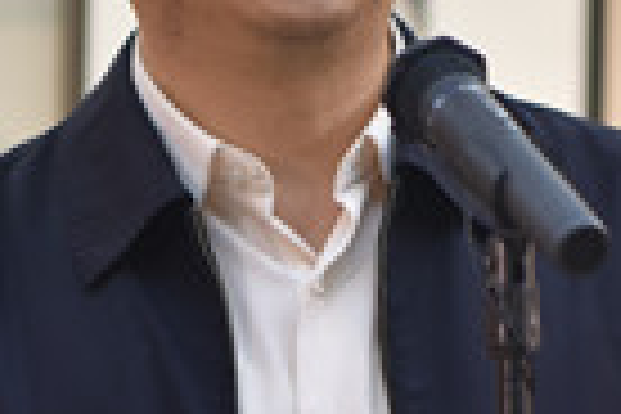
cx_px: 414
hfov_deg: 6.8
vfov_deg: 4.5
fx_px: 5261
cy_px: 108
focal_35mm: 305
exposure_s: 1/160
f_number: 2.8
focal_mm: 70
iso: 400
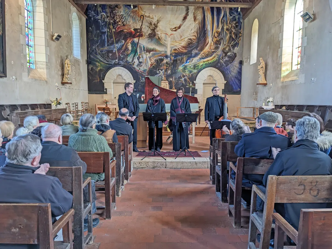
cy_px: 124
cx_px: 166
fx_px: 259
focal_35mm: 27
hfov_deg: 65.3
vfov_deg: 51.4
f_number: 1.73
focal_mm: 4.38
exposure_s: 1/24
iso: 82
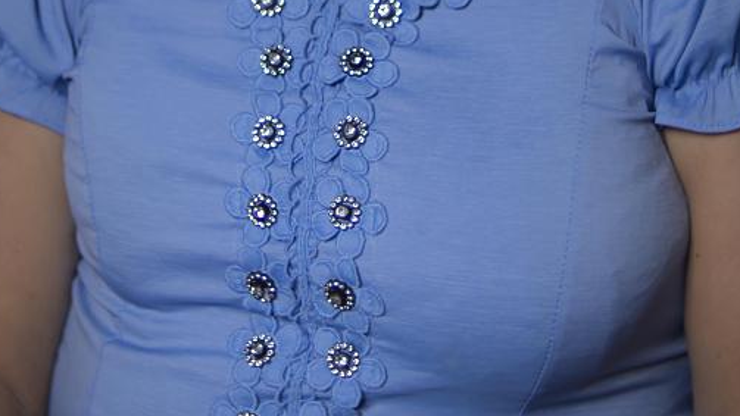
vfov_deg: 9.9
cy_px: -223
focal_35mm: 118
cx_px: 344
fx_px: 2316
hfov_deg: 18.2
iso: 400
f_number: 2
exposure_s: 1/200
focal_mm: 35
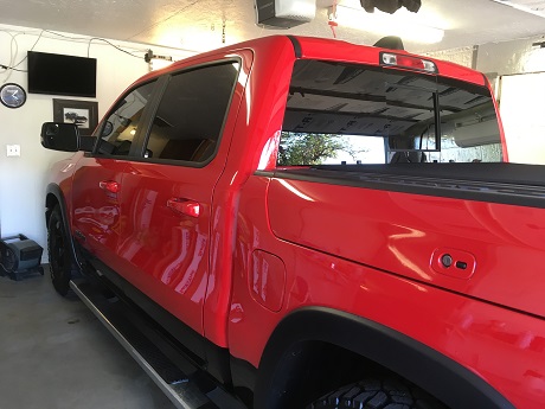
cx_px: 272
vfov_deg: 48.2
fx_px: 457
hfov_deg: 61.7
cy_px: 204
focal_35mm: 29
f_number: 2.2
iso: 64
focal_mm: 4.15
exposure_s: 1/30
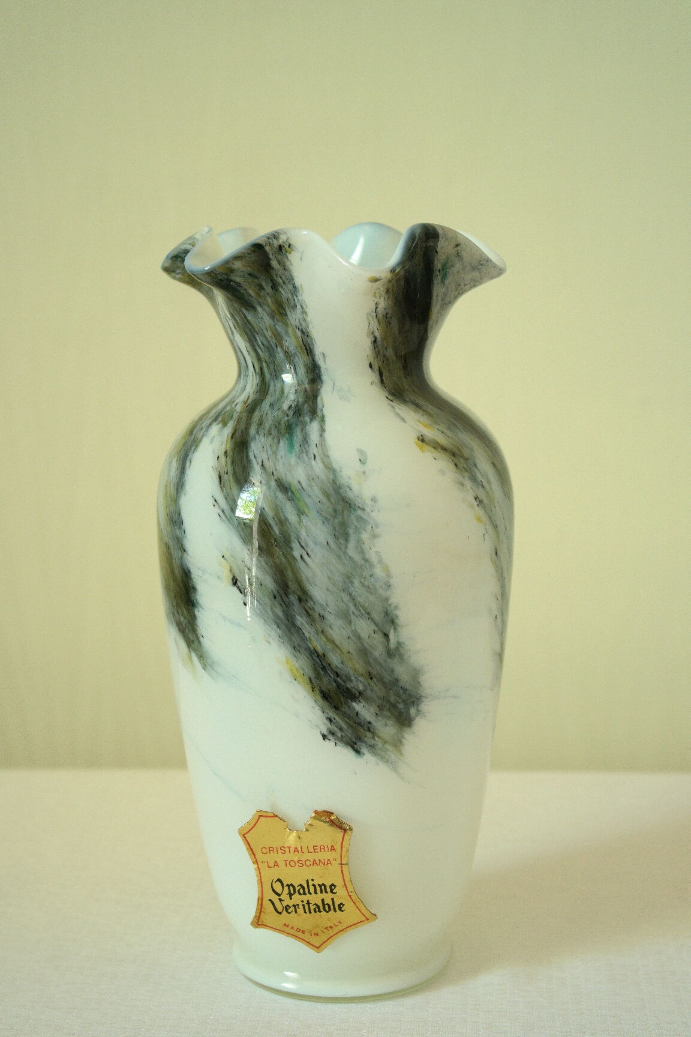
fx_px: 1670
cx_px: 346
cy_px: 518
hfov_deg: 23.4
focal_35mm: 58
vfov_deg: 34.5
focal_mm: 38
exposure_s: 1/30
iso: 400
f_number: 5.6
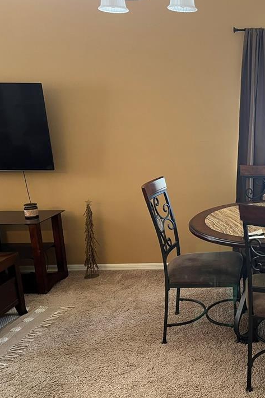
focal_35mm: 39
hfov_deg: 31.5
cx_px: 267
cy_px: 202
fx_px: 431
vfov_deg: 49.6
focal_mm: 5.7
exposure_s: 1/60
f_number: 1.5
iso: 200
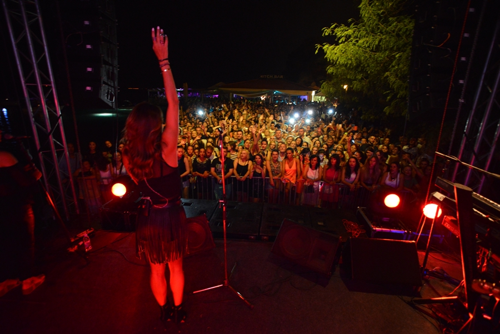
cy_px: 167
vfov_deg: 70.5
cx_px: 250
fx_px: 236
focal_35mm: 17
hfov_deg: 93.2
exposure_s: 1/20
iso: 3200
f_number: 2.8
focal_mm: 17
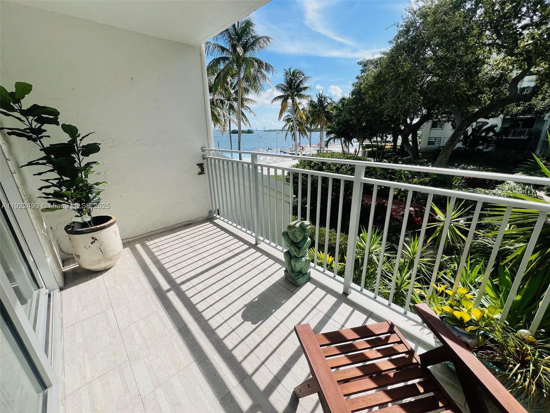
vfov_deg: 89.9
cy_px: 206
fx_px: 207
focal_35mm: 13
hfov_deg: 106.2
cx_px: 275
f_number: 1.8
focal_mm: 1.57
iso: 32
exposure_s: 1/2053
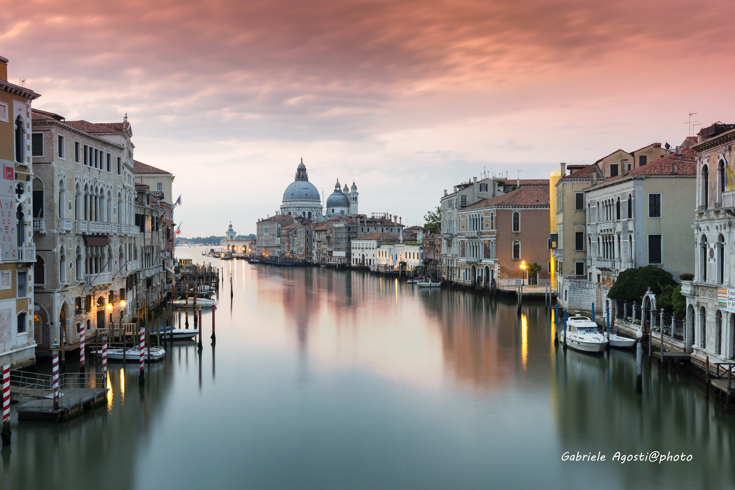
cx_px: 368
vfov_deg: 37.9
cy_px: 245
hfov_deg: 54.4
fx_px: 715
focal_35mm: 35
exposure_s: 25
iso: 160
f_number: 14
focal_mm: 35
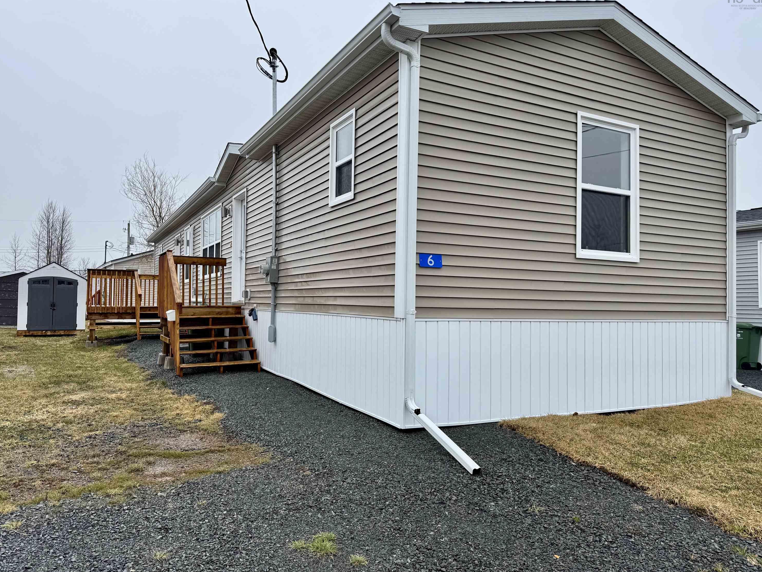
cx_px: 375
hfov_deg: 69.4
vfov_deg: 54.9
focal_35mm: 25
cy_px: 282
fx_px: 550
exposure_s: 1/1488
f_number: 1.78
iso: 80
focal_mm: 6.76
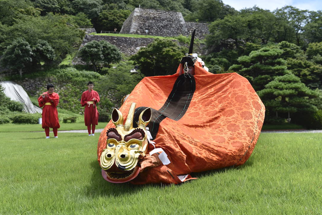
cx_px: 158
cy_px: 112
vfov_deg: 34.2
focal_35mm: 39
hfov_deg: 49.5
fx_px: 349
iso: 160
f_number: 5.6
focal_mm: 35
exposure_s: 1/640
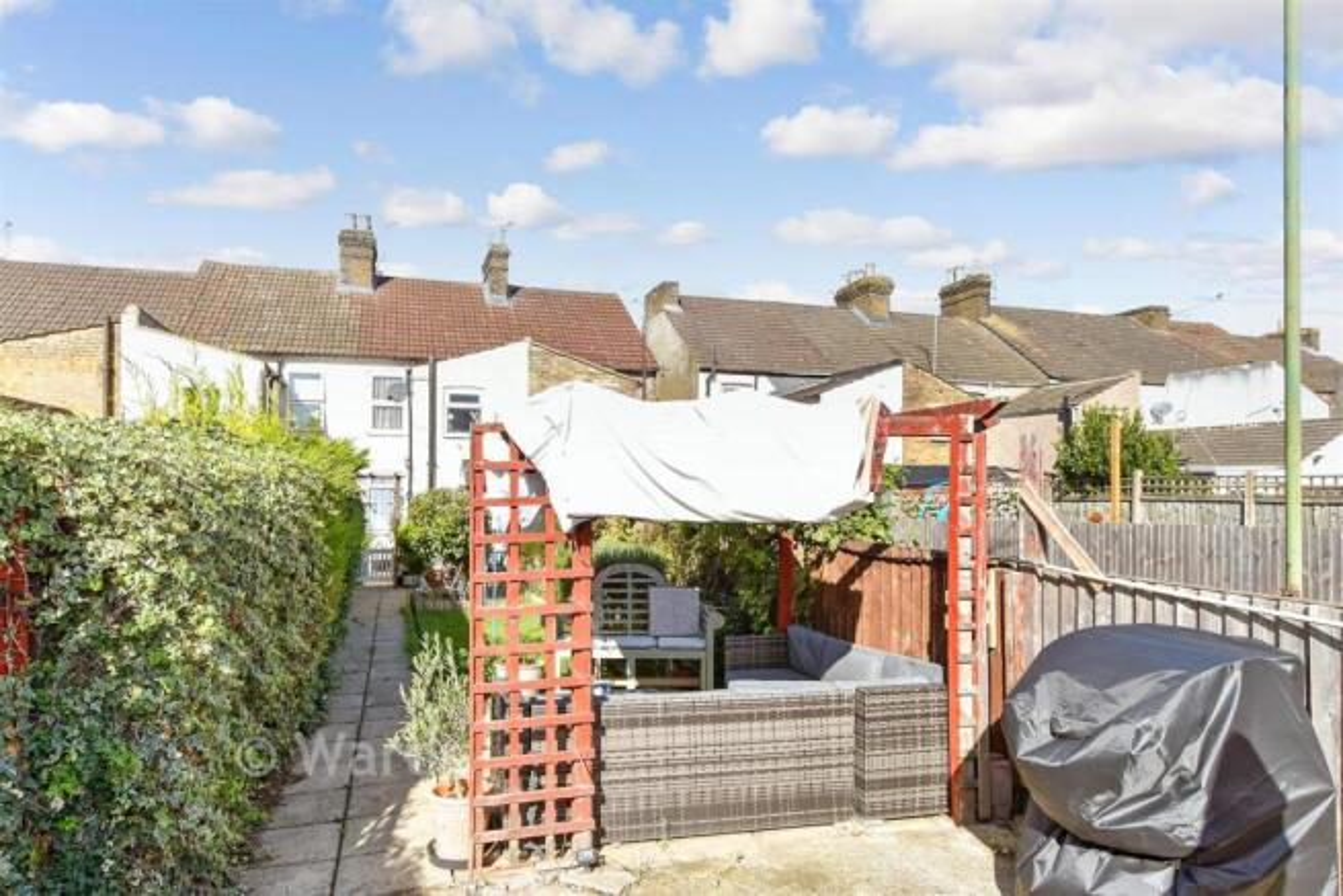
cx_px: 672
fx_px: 672
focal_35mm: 18
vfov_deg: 67.4
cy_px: 448
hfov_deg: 90.0
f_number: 8
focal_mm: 12
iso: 160
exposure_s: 1/250
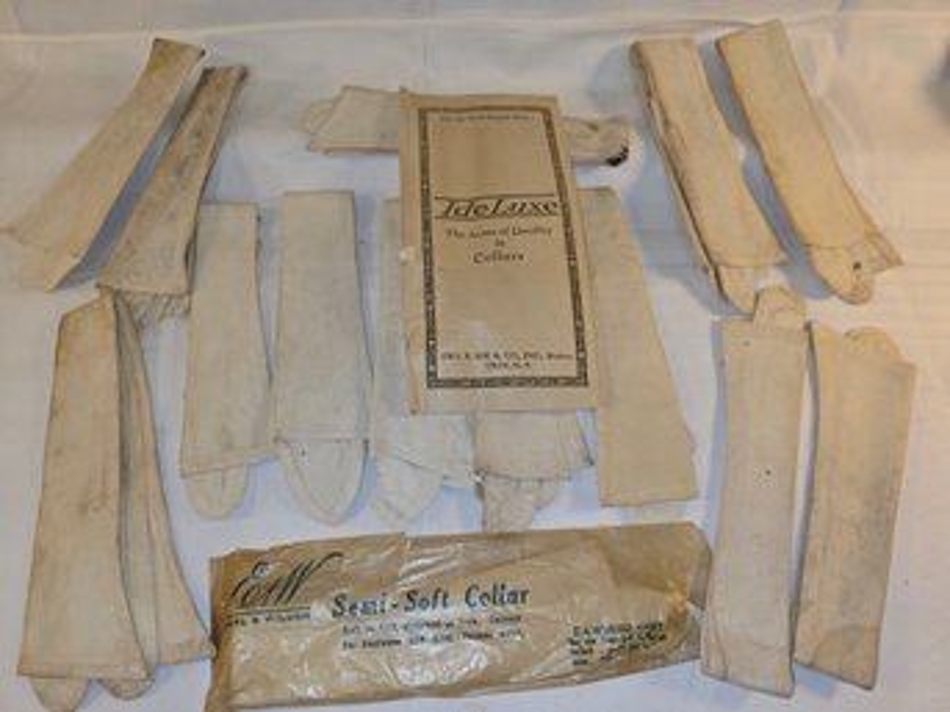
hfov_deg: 73.9
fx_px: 631
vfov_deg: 58.8
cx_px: 475
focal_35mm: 23
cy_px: 356
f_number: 1.7
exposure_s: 1/60
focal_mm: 6.3
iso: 12
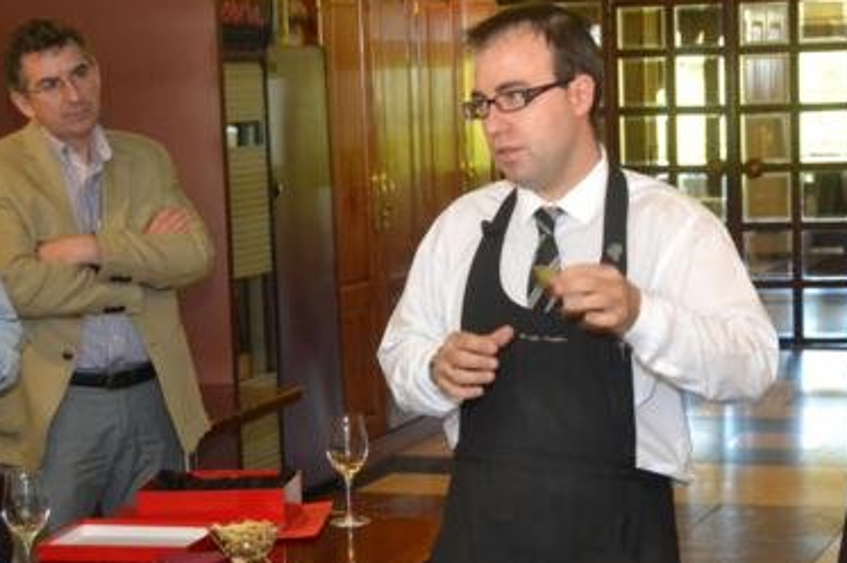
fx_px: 2022
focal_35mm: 86
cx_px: 528
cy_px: 364
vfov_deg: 15.8
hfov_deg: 23.6
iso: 3200
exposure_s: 1/60
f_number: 5
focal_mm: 42
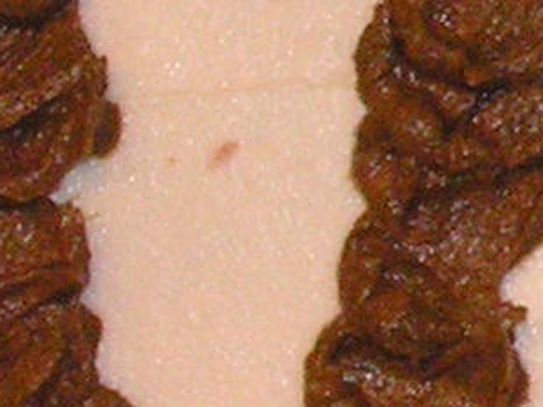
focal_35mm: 494
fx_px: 7749
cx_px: 1465
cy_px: -35
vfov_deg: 3.0
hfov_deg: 3.9
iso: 200
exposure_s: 1/80
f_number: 3.2
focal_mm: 11.1
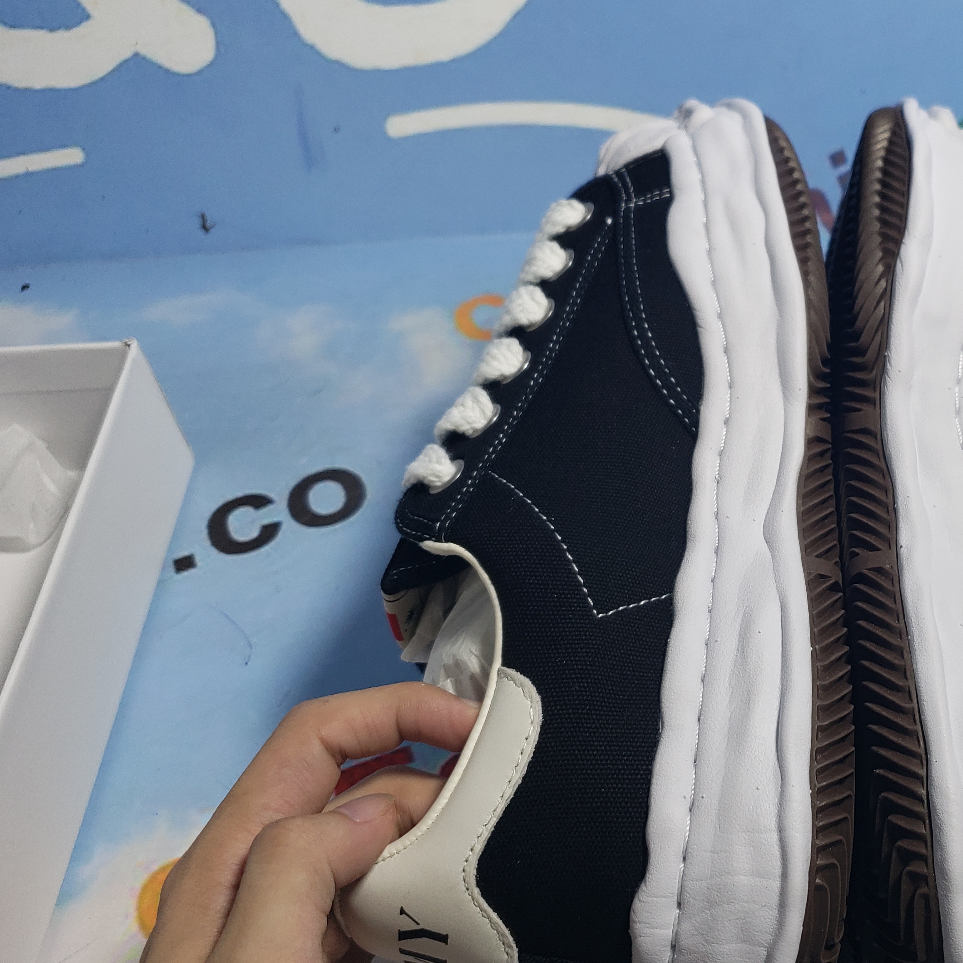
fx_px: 1259
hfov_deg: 39.8
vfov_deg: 41.8
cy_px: 534
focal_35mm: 40
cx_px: 800
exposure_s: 1/485
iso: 50
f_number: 1.5
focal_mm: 4.3
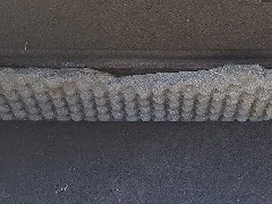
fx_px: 754
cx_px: 247
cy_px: 173
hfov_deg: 20.0
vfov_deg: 15.3
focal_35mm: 96
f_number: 1.8
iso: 64
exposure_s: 1/182
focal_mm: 6.4
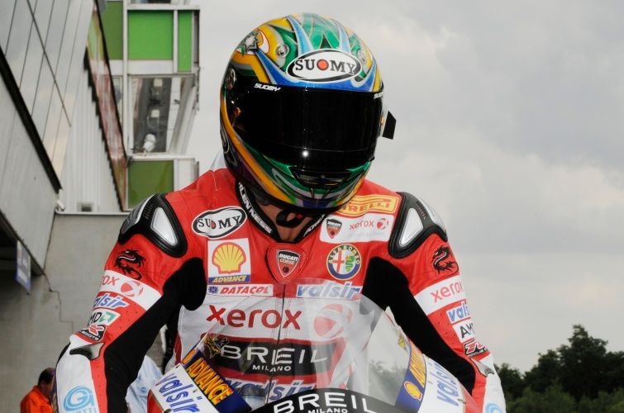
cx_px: 312
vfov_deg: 13.0
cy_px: 206
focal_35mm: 105
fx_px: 1816
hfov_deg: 19.5
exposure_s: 1/250
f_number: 16
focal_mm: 70
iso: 400
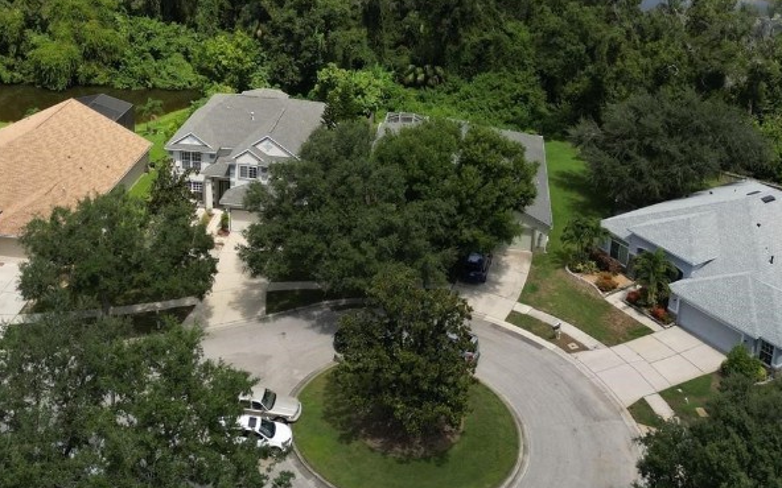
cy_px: 57
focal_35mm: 44
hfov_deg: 44.9
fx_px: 938
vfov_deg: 28.2
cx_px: 288
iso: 100
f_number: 1.7
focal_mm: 6.72
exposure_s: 1/40
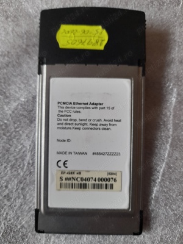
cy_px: 122
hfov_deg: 54.9
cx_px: 92
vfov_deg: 69.4
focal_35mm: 25
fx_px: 176
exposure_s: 1/50
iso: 160
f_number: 2
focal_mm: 4.6
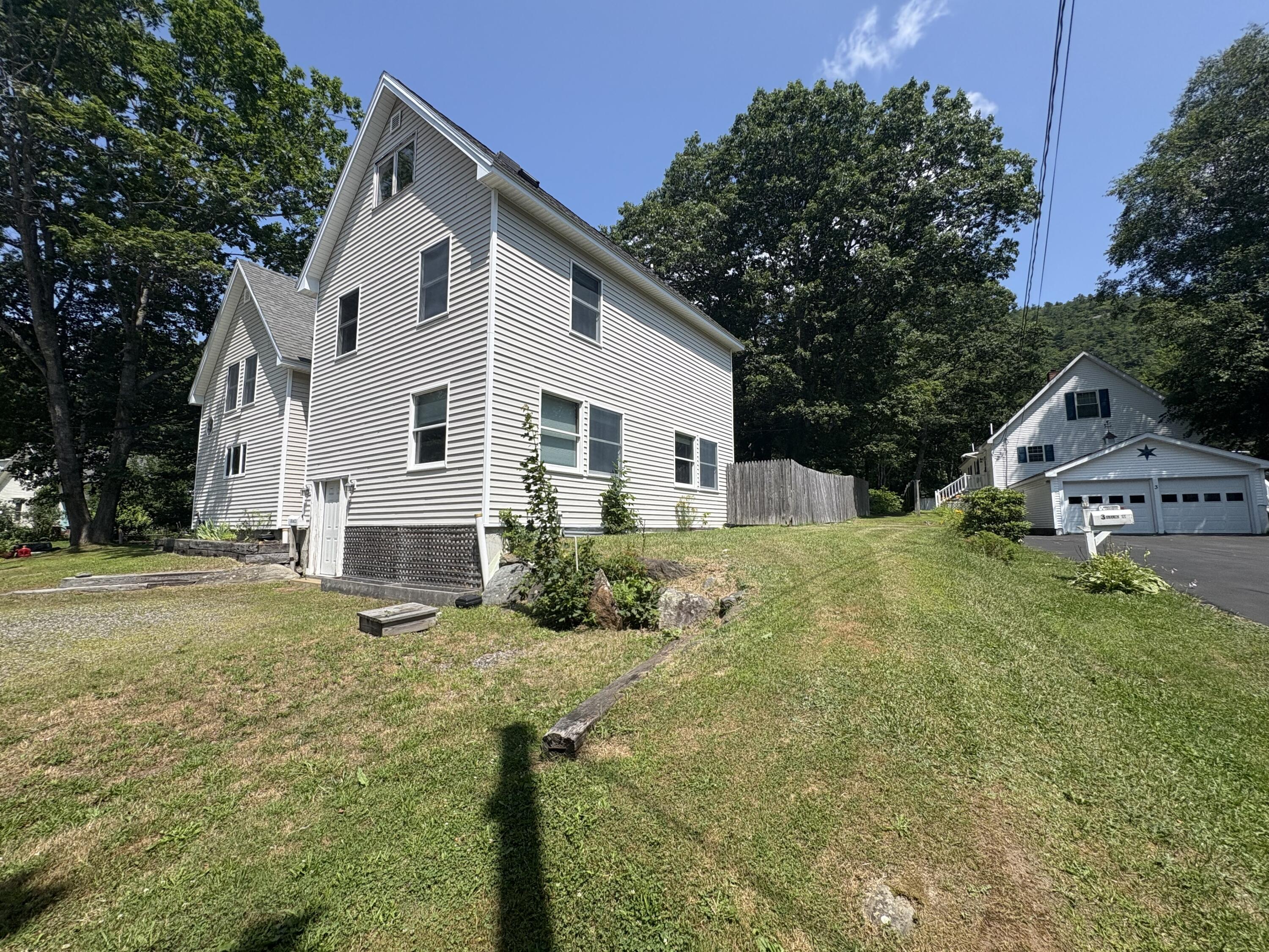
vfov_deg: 85.7
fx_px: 513
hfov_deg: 102.1
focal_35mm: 14
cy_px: 476
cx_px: 634
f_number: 2.2
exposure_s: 1/2415
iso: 50
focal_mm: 2.22
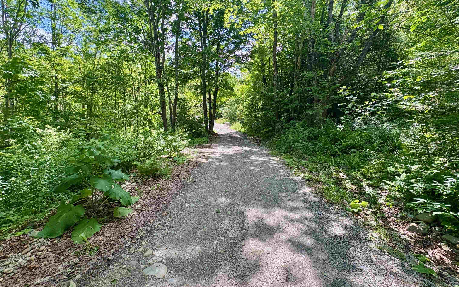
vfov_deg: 74.6
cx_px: 230
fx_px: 188
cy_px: 129
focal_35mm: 15
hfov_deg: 101.5
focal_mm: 2.22
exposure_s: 1/254
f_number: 2.2
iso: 64
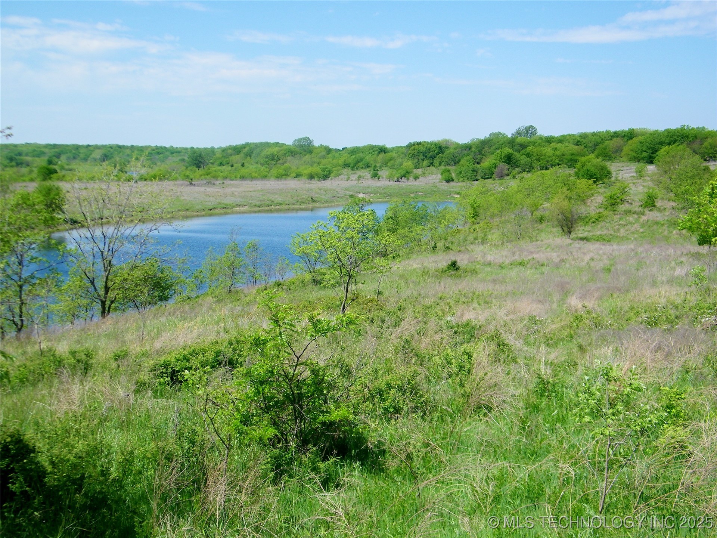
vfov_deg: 32.2
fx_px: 932
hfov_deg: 42.1
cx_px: 358
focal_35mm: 45
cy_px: 269
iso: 80
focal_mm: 8.1
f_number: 7.8
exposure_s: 1/200
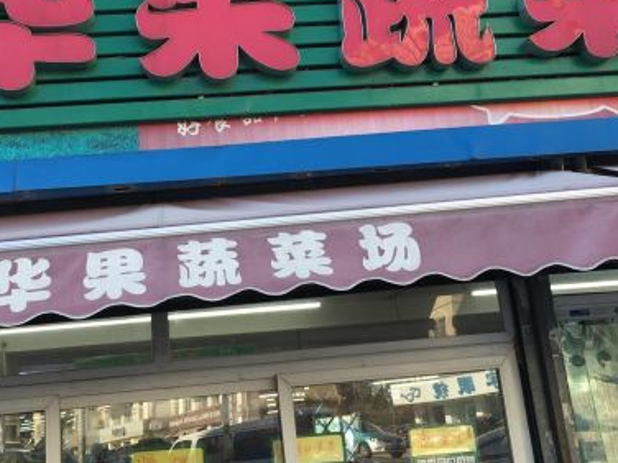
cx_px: 279
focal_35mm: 54
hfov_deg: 35.5
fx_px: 964
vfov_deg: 26.9
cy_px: 160
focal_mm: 4.15
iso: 25
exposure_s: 1/195
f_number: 2.2
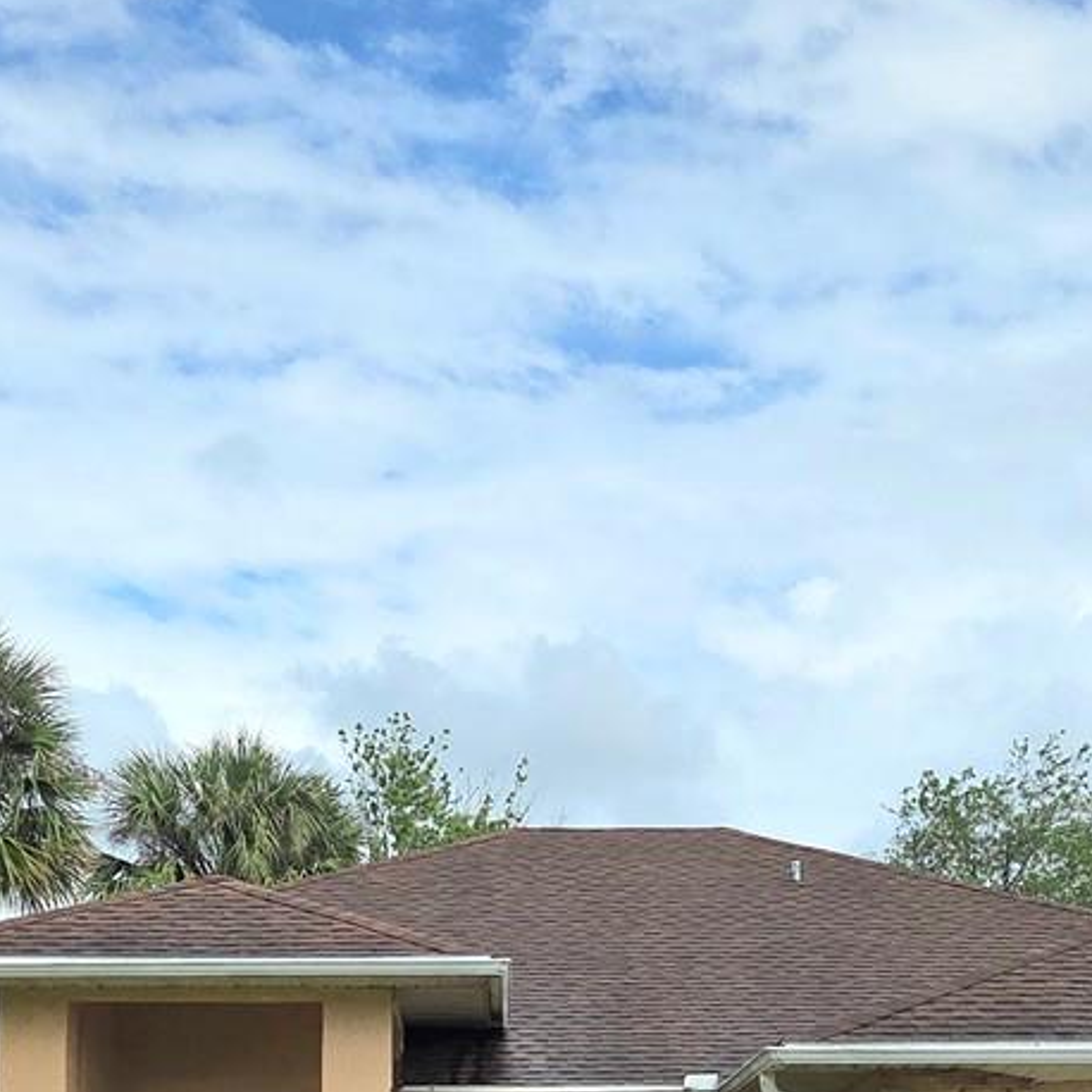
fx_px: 2534
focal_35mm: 71
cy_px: 1073
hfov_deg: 24.3
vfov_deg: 23.4
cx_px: 606
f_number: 1.8
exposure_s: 1/10000
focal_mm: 5.4
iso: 80
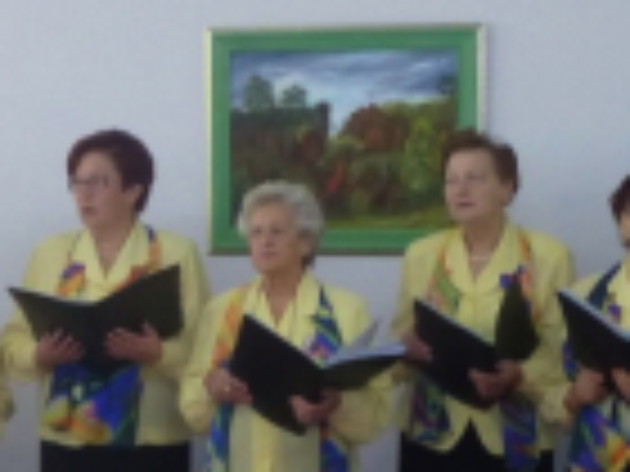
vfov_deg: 7.9
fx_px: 3422
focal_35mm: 188
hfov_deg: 10.5
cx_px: 68
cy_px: 292
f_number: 3.9
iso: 320
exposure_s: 1/60
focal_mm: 7.4
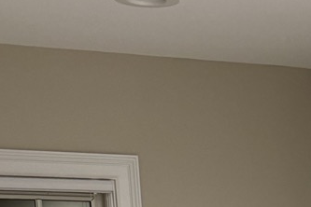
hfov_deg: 15.7
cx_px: 470
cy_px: 539
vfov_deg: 9.7
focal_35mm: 120
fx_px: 1037
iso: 200
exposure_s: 1/60
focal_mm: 6.76
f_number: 1.78
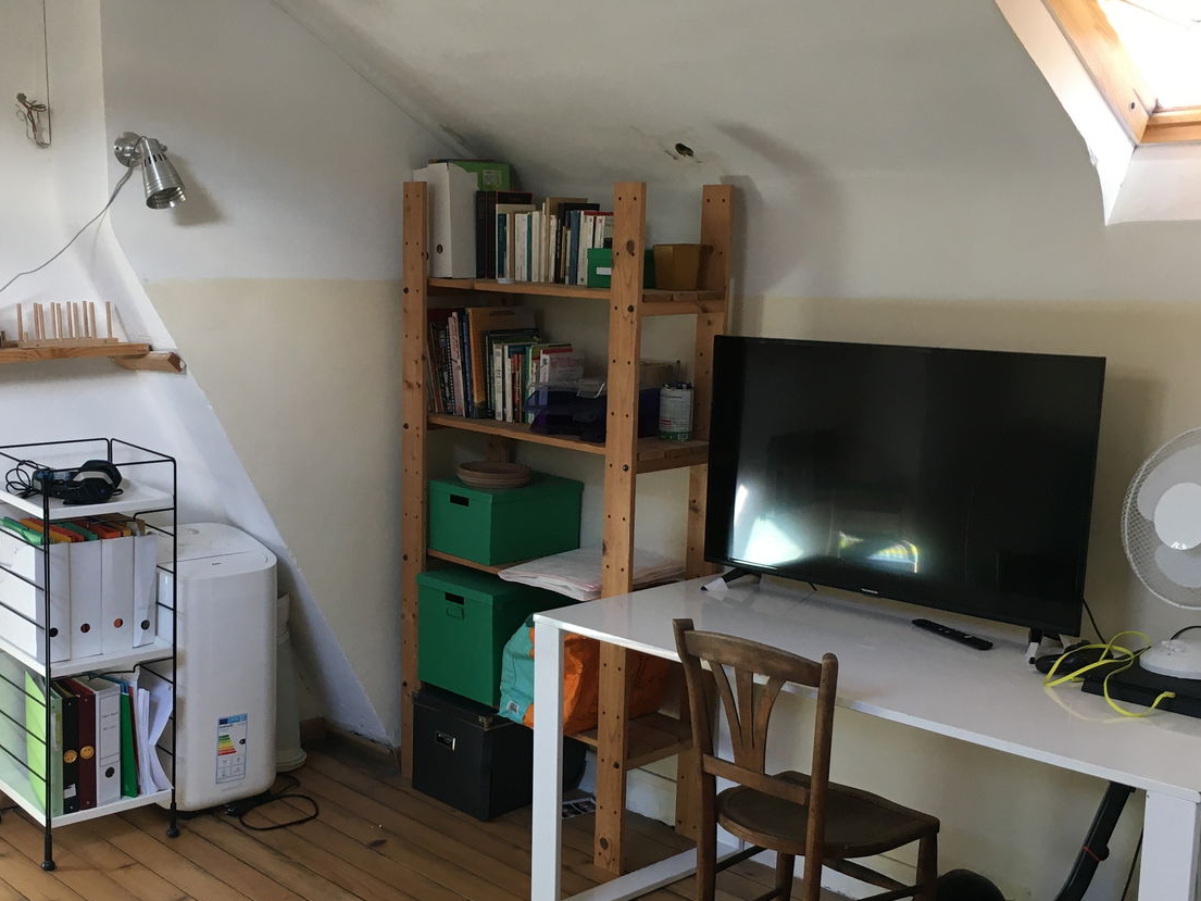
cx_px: 480
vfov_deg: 34.3
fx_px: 1457
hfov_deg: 44.6
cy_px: 530
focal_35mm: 42
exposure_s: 1/33
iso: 40
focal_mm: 4.15
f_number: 2.2
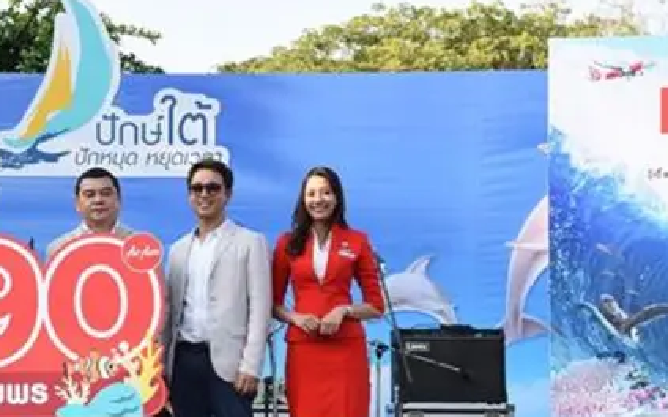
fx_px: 1638
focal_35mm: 90
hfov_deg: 22.5
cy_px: 356
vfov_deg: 14.4
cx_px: 61
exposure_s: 1/320
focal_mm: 48
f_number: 5
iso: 280
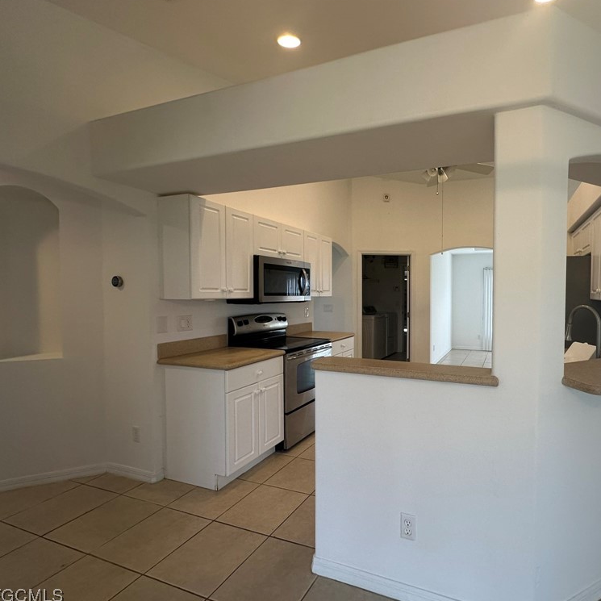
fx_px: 334
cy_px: 304
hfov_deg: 81.2
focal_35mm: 17
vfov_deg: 84.0
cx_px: 399
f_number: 2.2
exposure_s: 1/120
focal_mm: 2.22
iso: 160
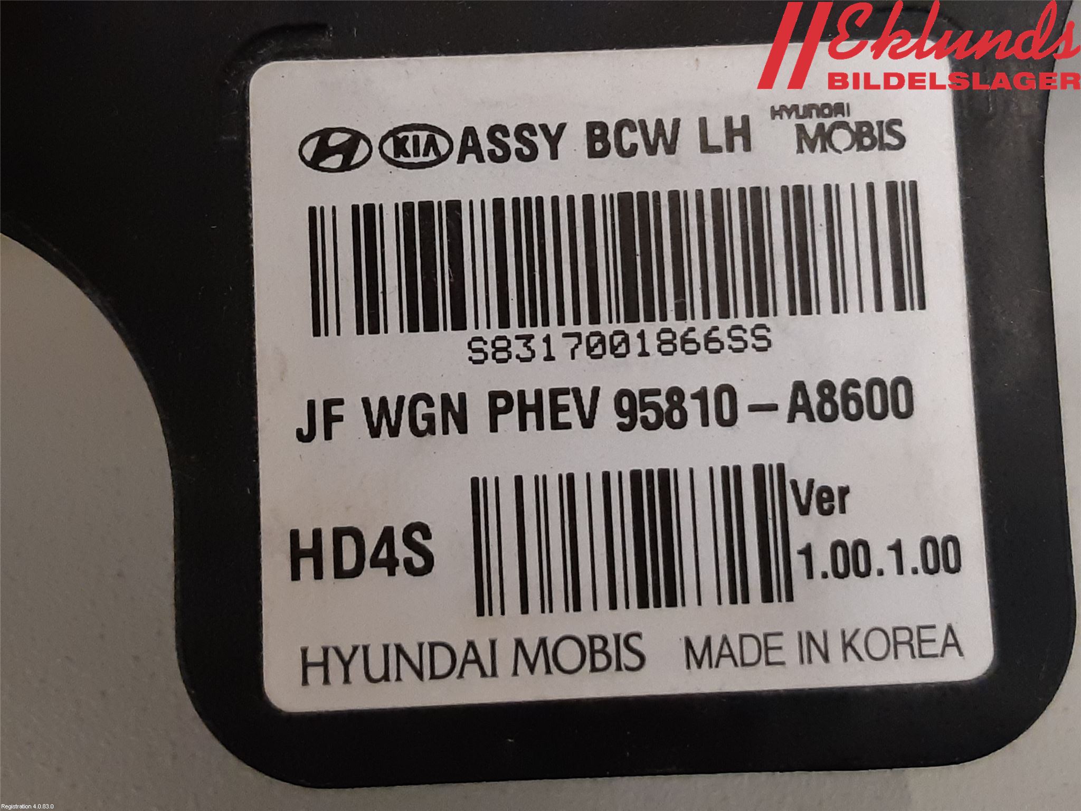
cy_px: 406
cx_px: 540
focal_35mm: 26
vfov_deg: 53.1
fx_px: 812
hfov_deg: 67.3
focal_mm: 3.93
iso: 250
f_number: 1.7
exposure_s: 1/50
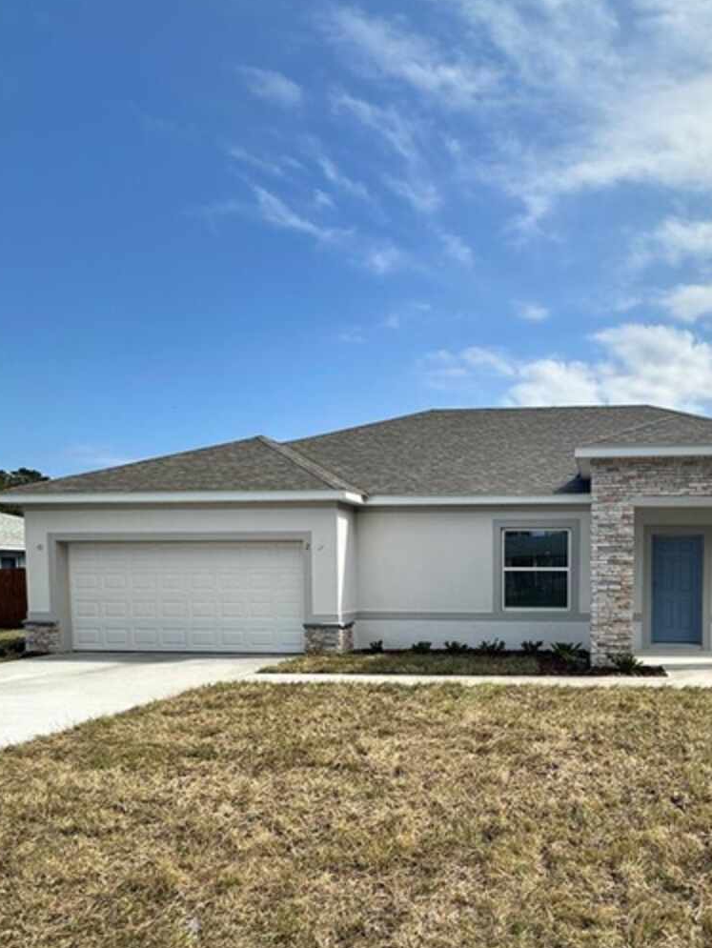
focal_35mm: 24
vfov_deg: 70.1
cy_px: 608
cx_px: 537
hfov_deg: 54.1
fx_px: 658
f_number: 2.2
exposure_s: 1/2132
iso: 40
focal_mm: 2.22
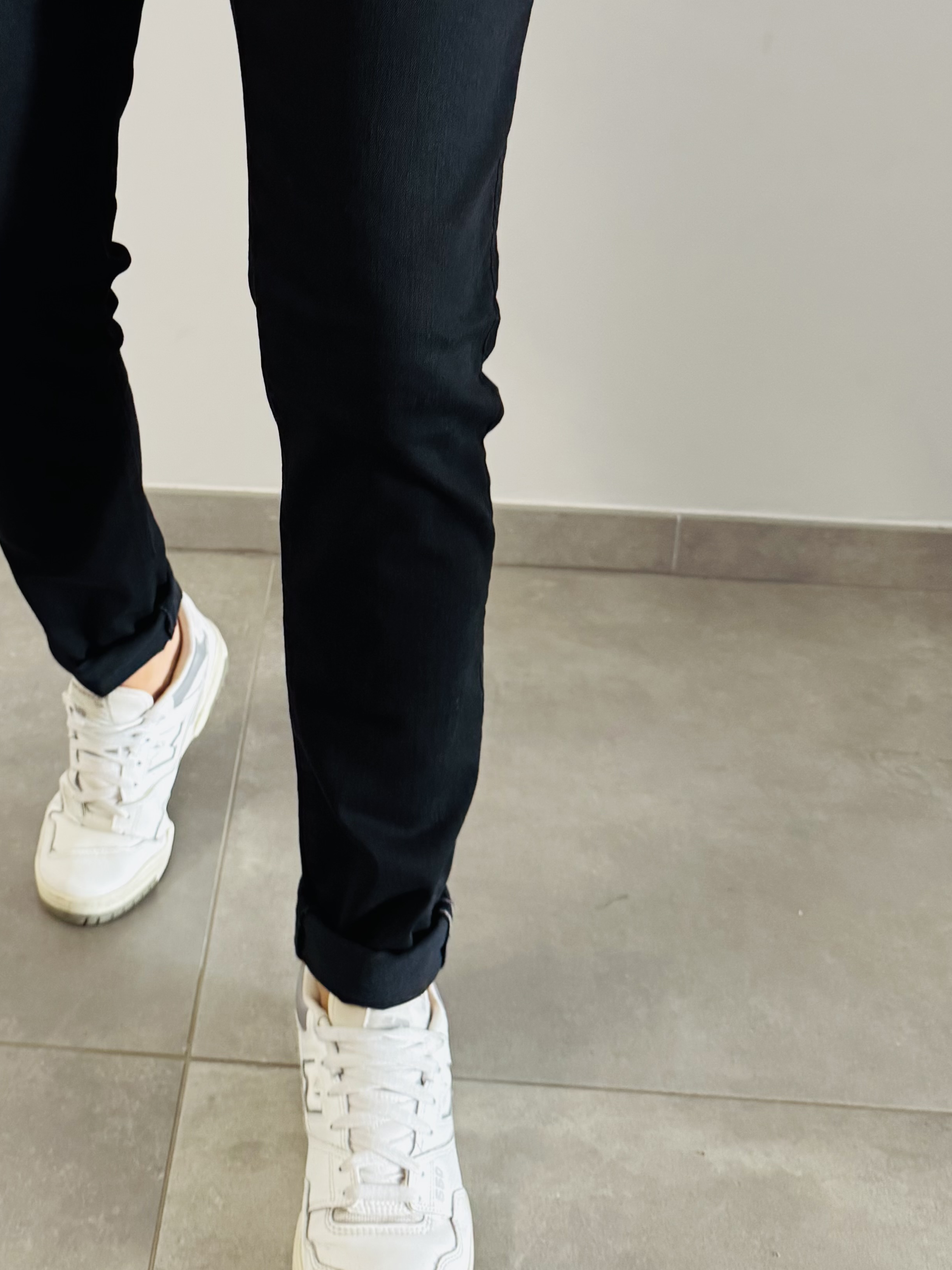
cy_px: 357
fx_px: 1540
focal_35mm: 42
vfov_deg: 43.7
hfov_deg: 33.8
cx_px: 270
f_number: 1.78
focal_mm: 6.76
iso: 500
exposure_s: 1/60
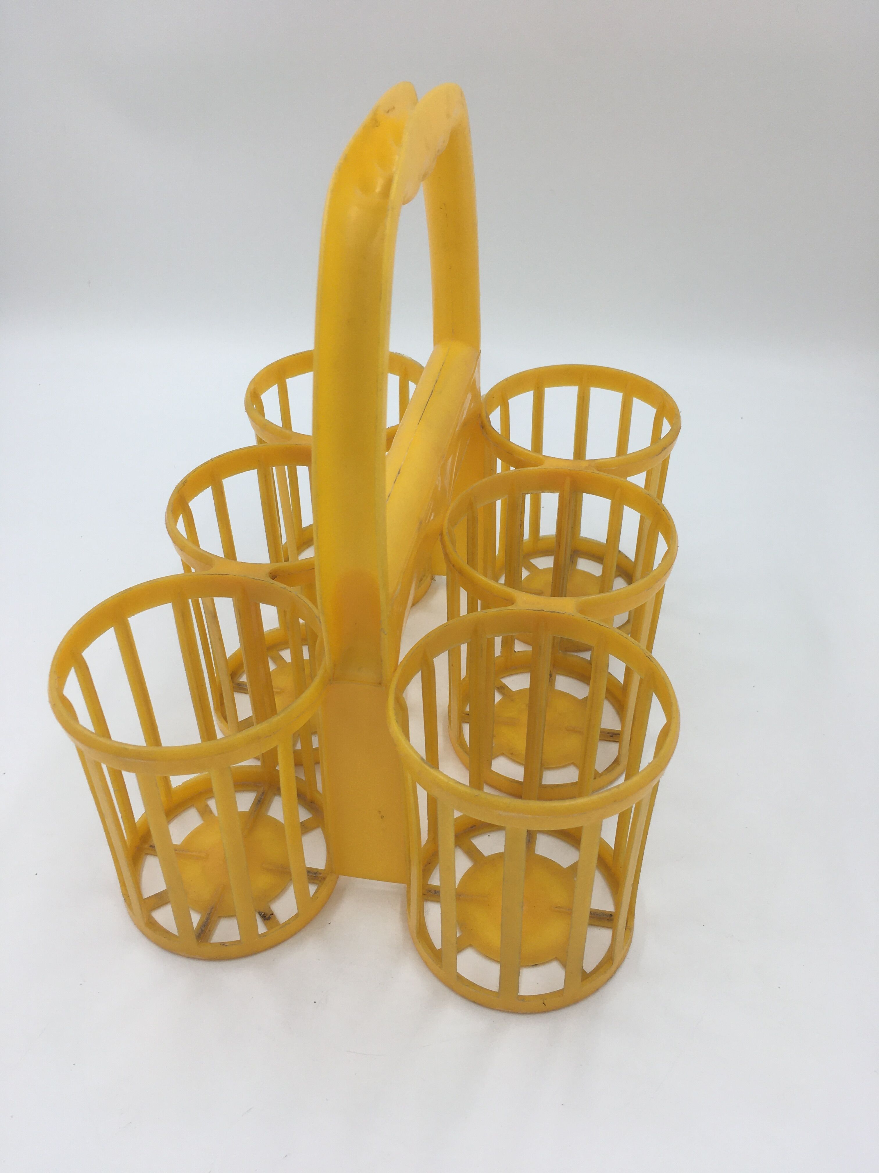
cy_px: 586
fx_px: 982
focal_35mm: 29
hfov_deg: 48.2
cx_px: 440
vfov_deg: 61.7
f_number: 2.2
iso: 25
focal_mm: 4.15
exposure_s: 1/310
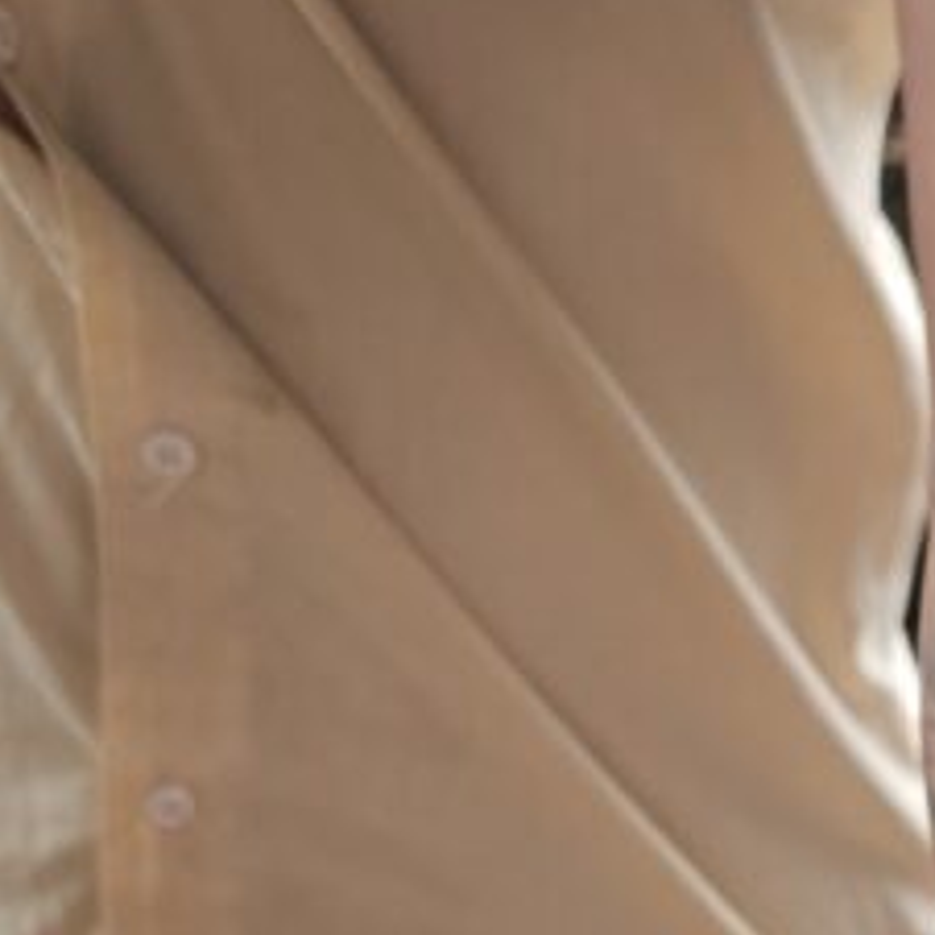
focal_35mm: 92
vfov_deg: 16.6
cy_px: 1535
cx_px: 1187
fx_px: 2811
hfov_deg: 17.8
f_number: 1.7
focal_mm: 6.3
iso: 80
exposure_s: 1/120
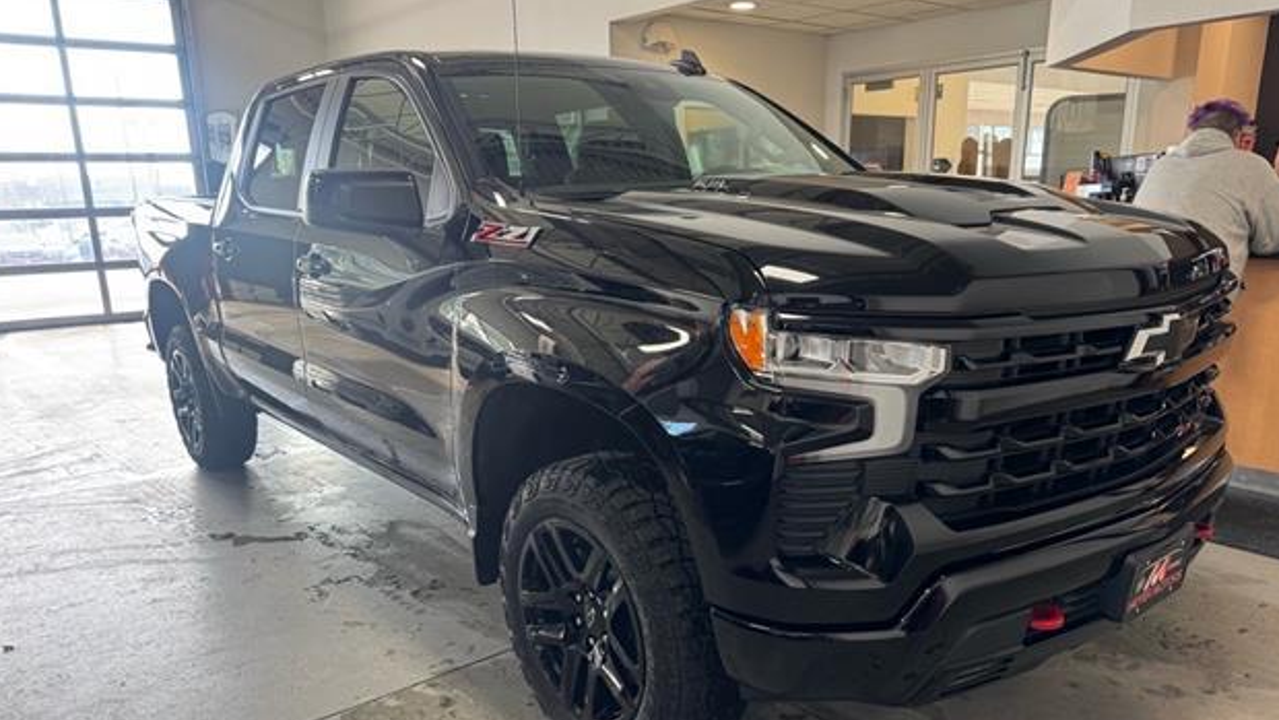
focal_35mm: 27
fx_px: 916
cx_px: 637
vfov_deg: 42.5
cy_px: 456
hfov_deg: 69.9
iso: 160
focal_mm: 6.76
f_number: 1.78
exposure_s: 1/120
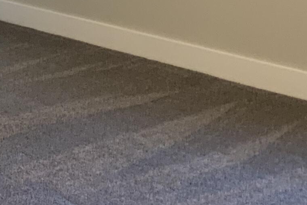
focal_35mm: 119
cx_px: -160
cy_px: -61
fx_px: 1015
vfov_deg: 11.2
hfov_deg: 15.8
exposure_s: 1/60
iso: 125
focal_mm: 3
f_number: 1.8
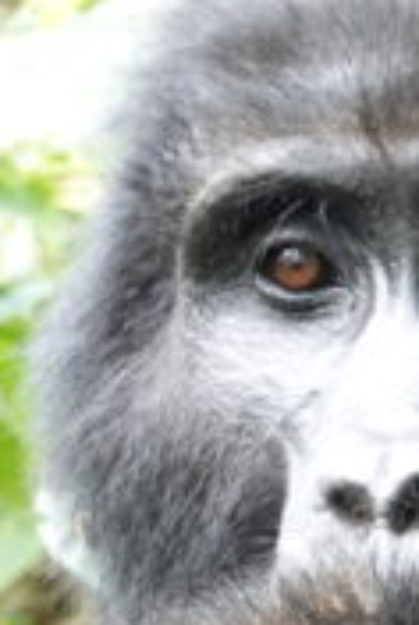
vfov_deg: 2.1
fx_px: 17093
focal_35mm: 983
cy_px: 639
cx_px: 455
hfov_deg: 1.4
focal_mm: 105.83
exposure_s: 1/80
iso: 800
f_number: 4
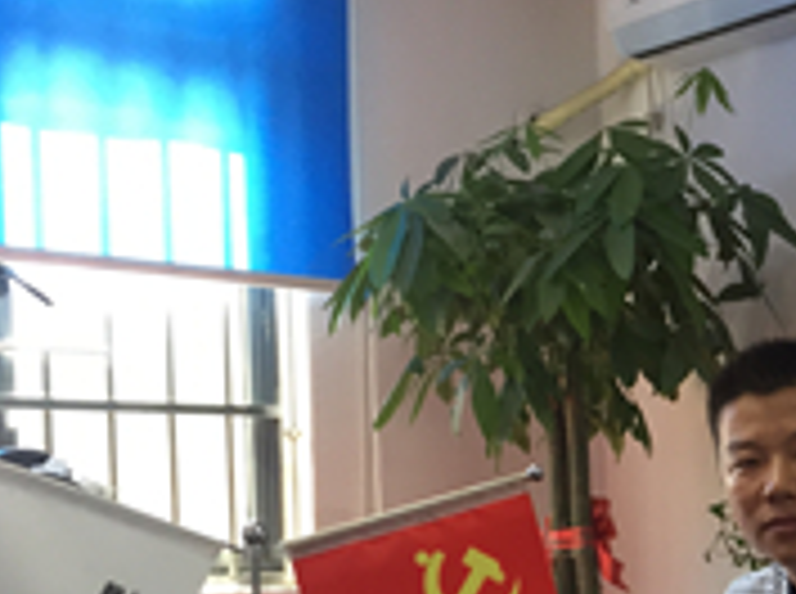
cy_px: 587
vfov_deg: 20.6
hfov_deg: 26.5
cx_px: 827
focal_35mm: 69
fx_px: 1583
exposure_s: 1/30
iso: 64
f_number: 2.2
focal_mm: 4.15
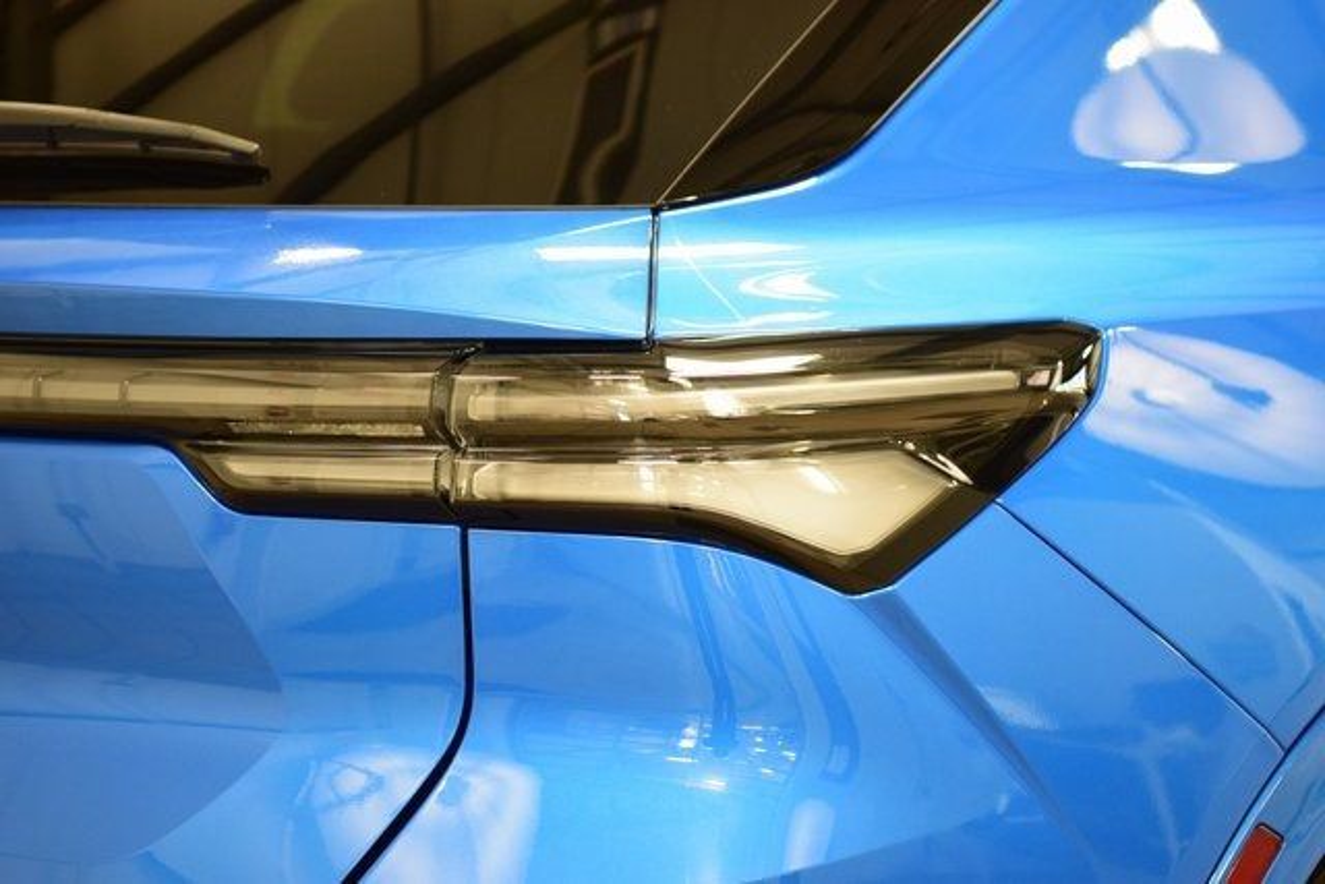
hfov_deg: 19.5
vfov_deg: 13.0
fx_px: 3865
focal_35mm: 105
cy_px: 442
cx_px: 662
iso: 1600
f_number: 2.8
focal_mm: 70
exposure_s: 1/80
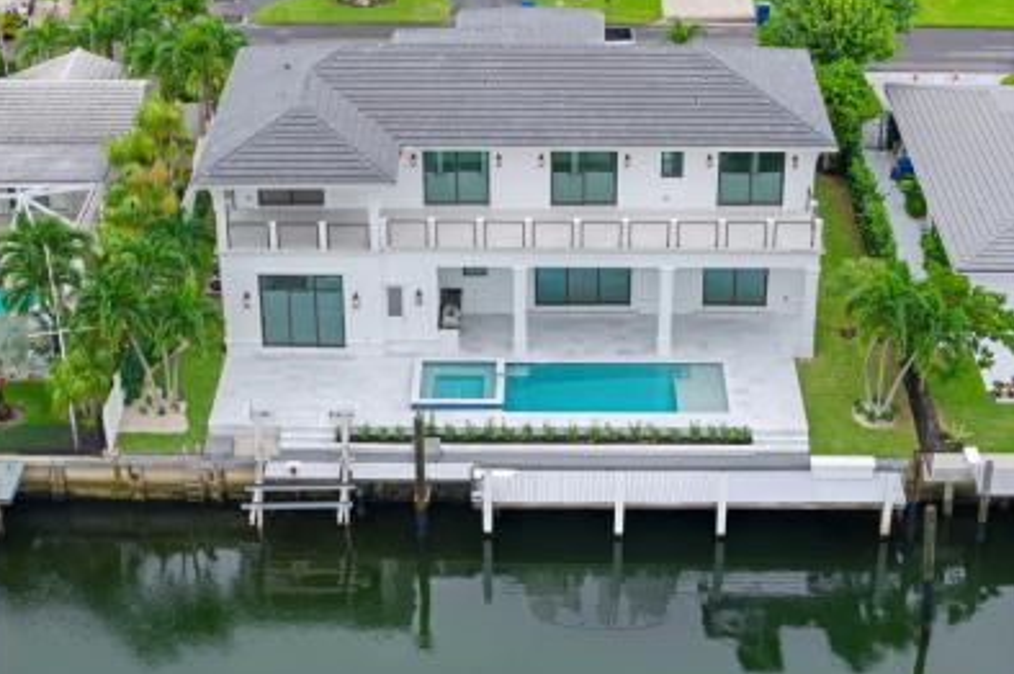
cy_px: 311
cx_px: 502
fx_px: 2083
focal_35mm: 74
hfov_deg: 27.4
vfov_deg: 18.4
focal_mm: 19.35
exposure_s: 1/320
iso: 200
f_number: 2.8
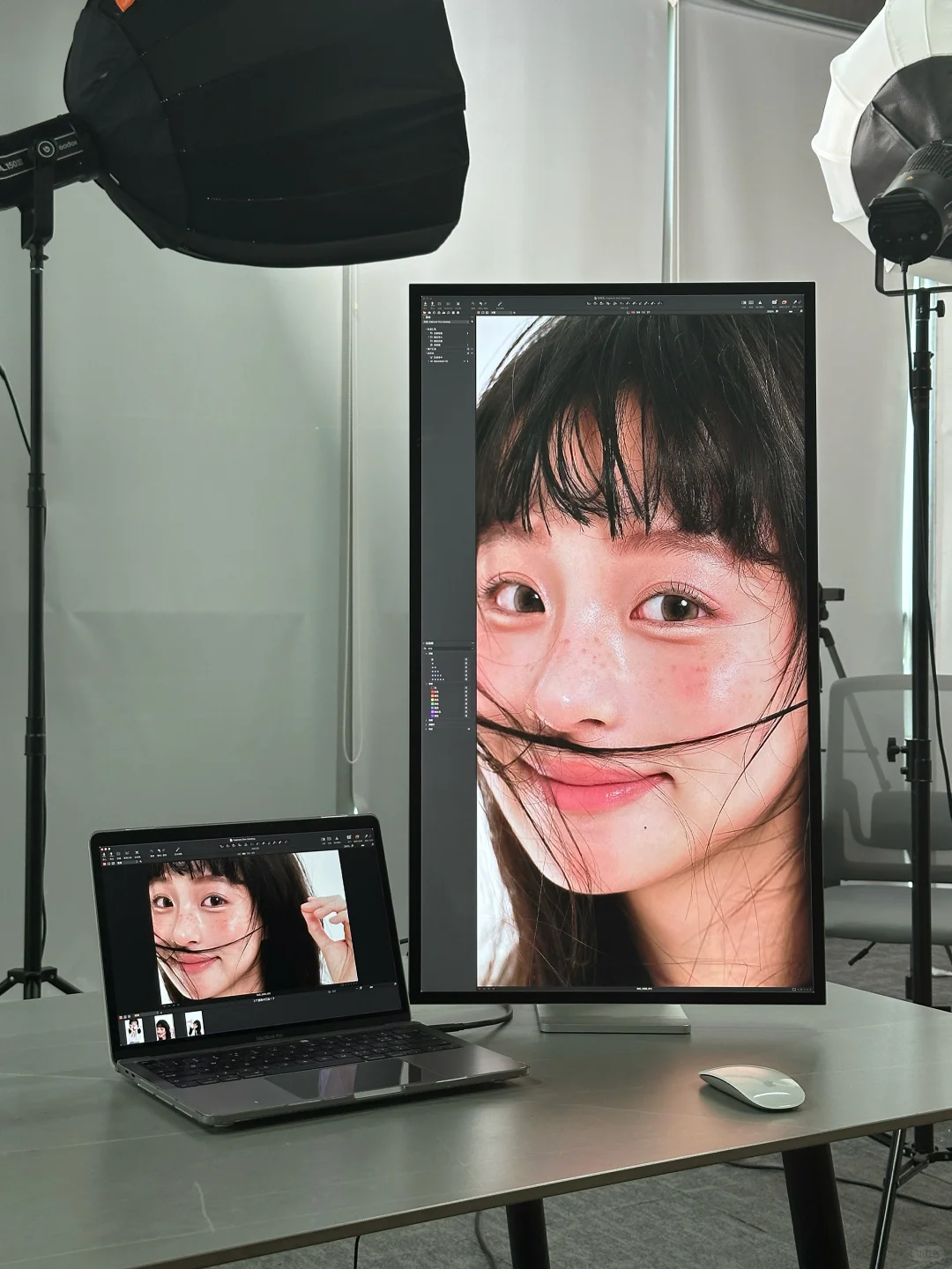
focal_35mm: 48
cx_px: 476
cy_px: 634
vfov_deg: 39.7
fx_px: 1760
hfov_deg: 30.3
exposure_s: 1/50
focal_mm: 6.86
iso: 64
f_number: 1.78
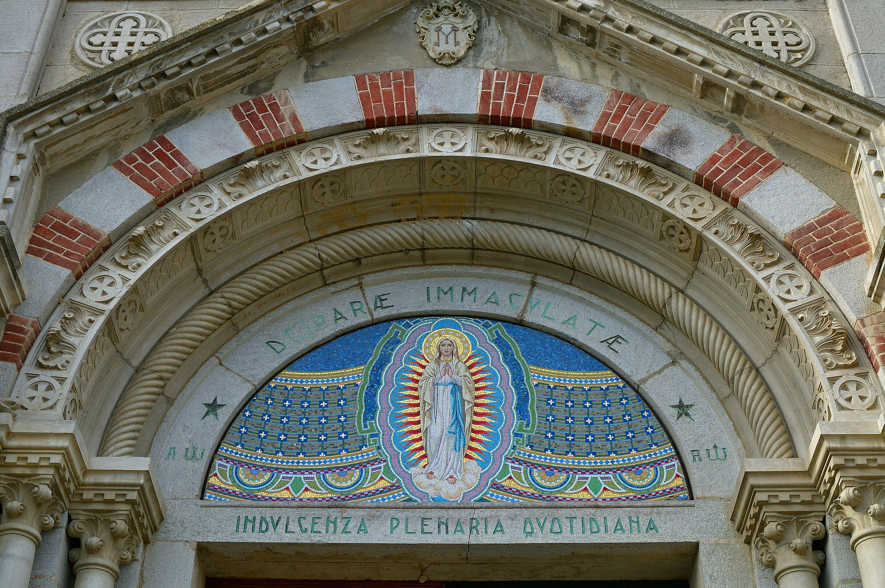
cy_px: 294
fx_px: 1289
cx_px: 442
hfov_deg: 37.9
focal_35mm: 52
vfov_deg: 25.7
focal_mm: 35
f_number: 3.5
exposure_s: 1/1250
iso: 200
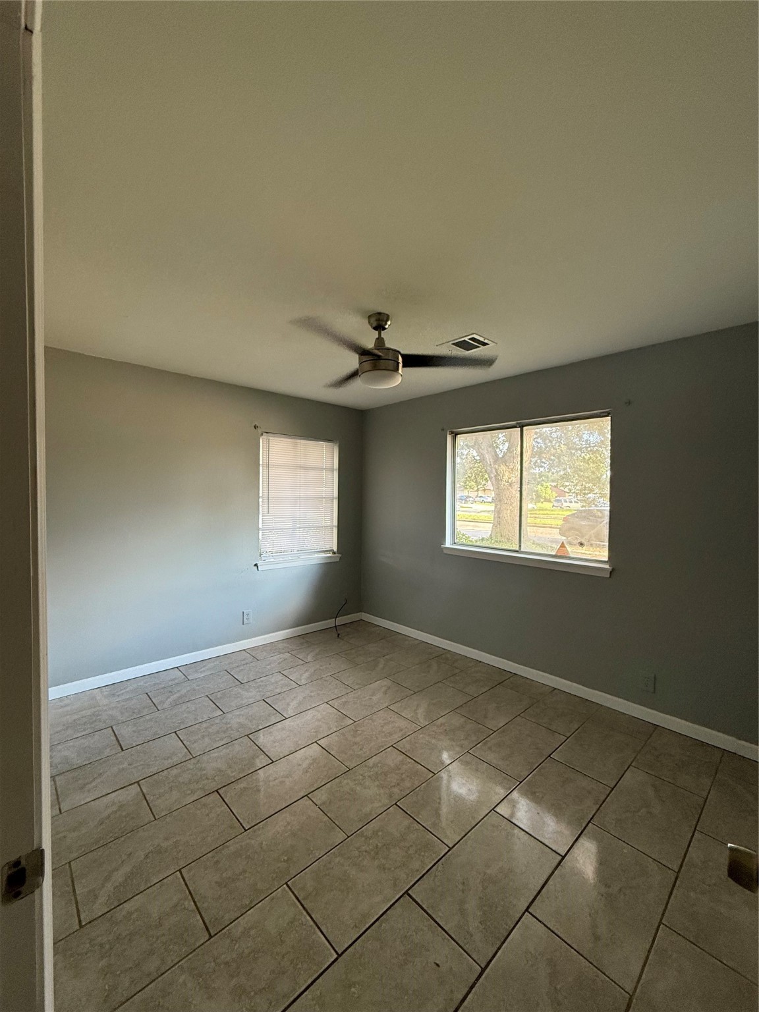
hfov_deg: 85.7
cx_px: 380
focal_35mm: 14
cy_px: 506
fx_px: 409
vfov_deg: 102.1
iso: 320
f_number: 2.2
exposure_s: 1/99
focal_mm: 2.22
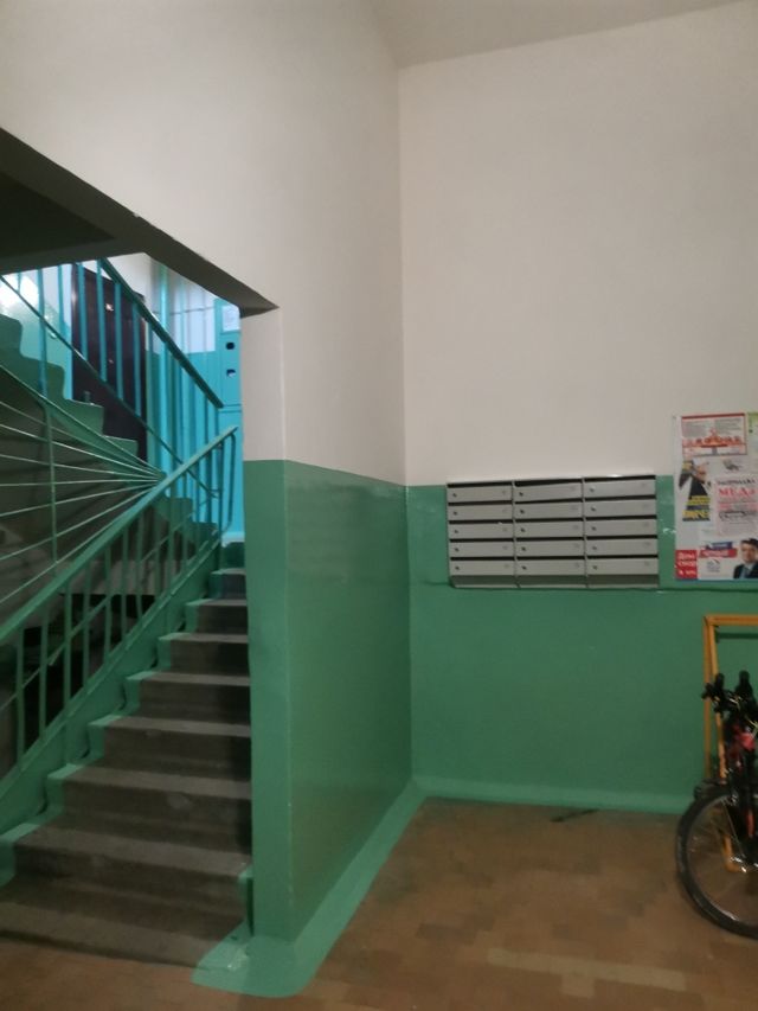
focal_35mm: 26
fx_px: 759
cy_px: 506
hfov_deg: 53.1
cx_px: 379
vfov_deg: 67.3
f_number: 1.4
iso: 640
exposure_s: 1/25
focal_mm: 4.66
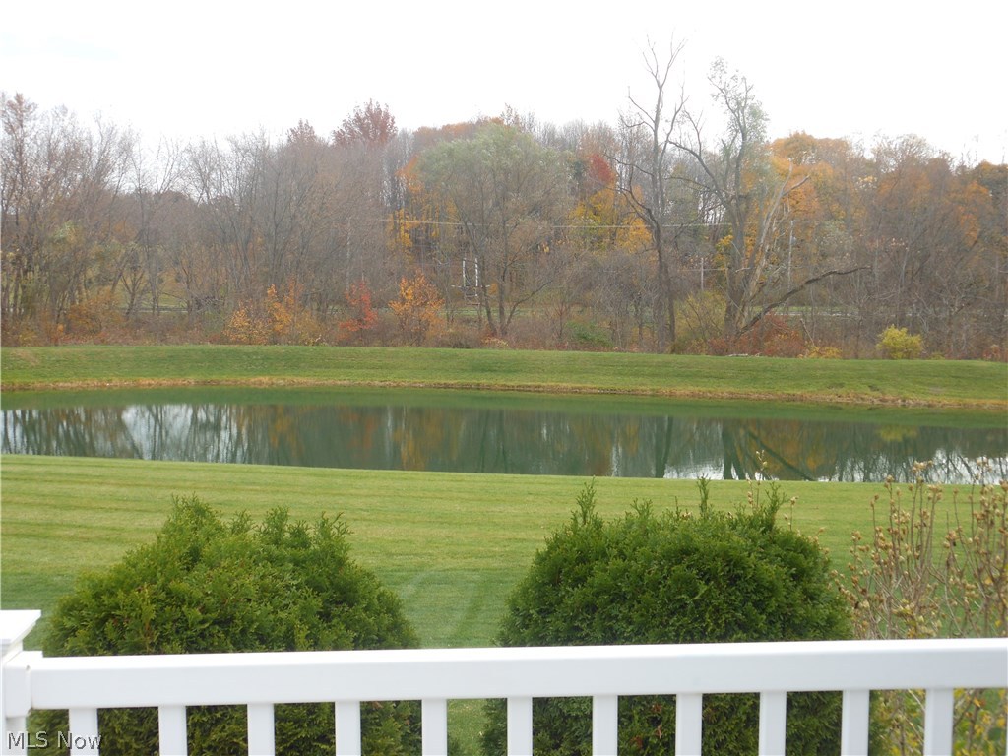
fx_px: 1252
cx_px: 504
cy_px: 378
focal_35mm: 43
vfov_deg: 33.6
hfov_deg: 43.9
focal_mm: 7.7
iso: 80
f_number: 3.8
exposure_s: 1/160
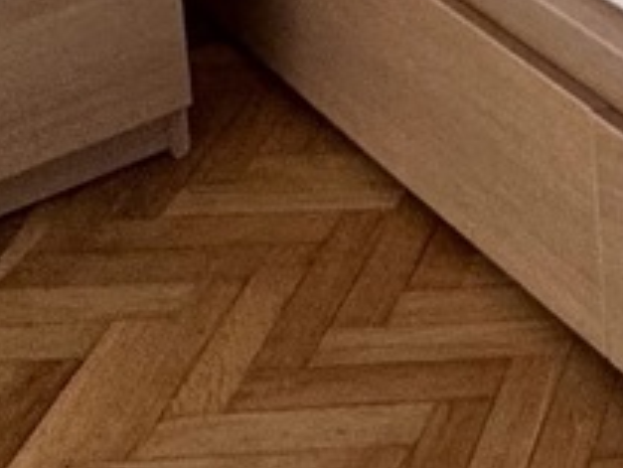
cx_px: 1270
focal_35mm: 107
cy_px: -647
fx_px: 1927
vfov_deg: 11.5
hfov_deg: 14.8
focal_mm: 2.22
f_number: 2.2
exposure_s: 1/100
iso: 100
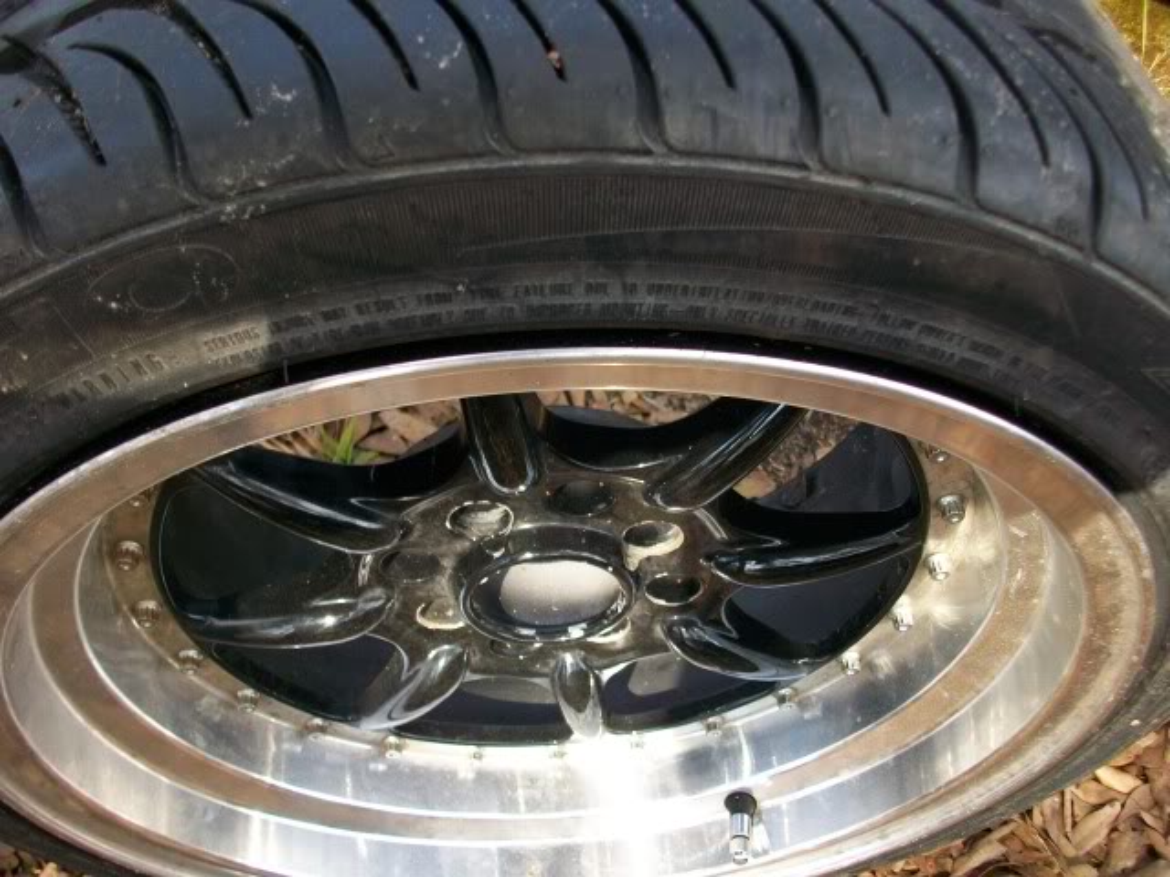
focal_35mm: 32
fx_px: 1082
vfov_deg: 44.2
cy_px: 438
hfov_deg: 56.8
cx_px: 585
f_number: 2.8
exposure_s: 1/100
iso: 64
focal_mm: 5.7
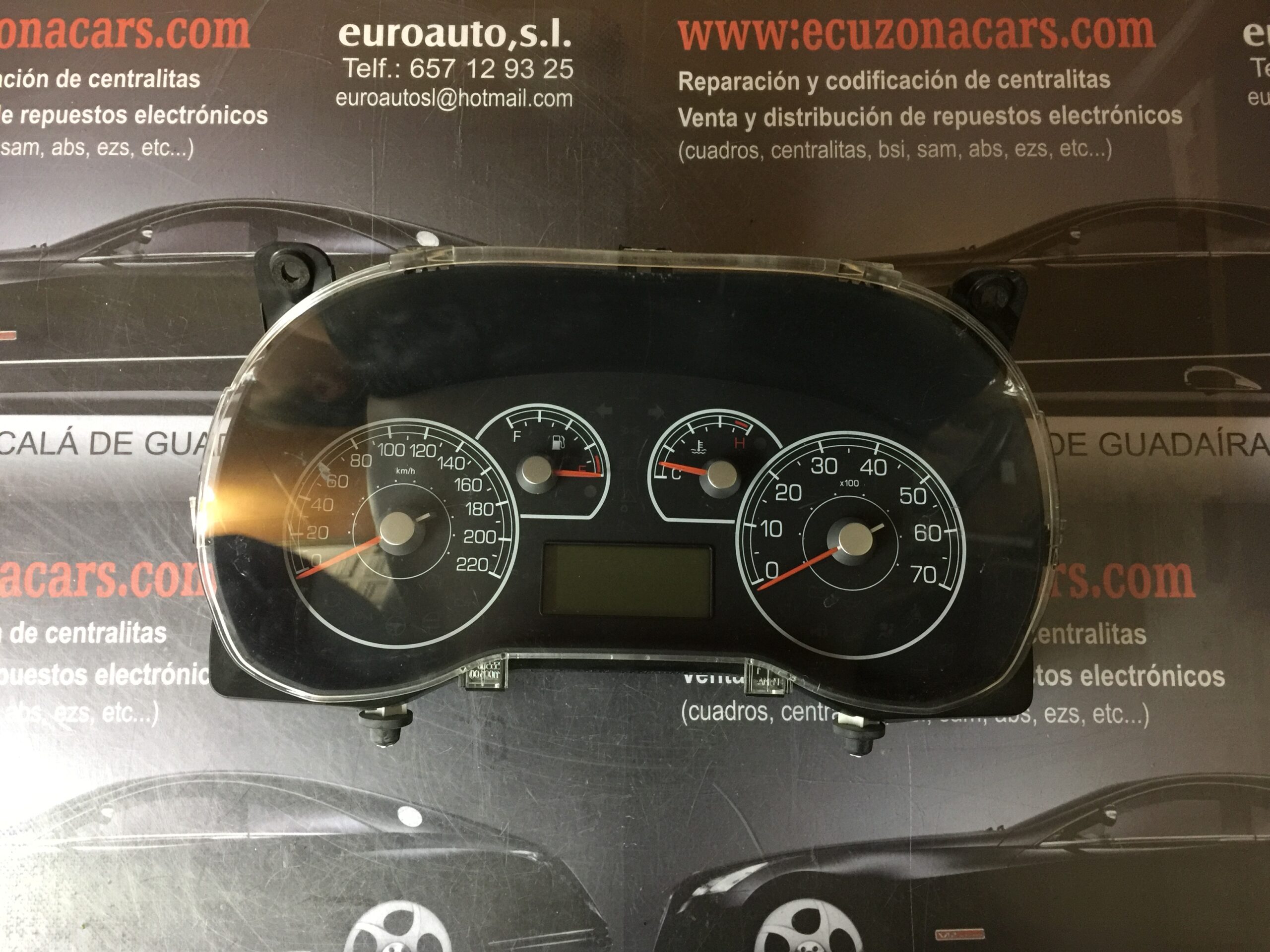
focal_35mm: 29
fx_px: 1064
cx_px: 635
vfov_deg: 48.2
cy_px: 476
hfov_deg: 61.7
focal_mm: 4.15
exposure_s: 1/8
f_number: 2.2
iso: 125
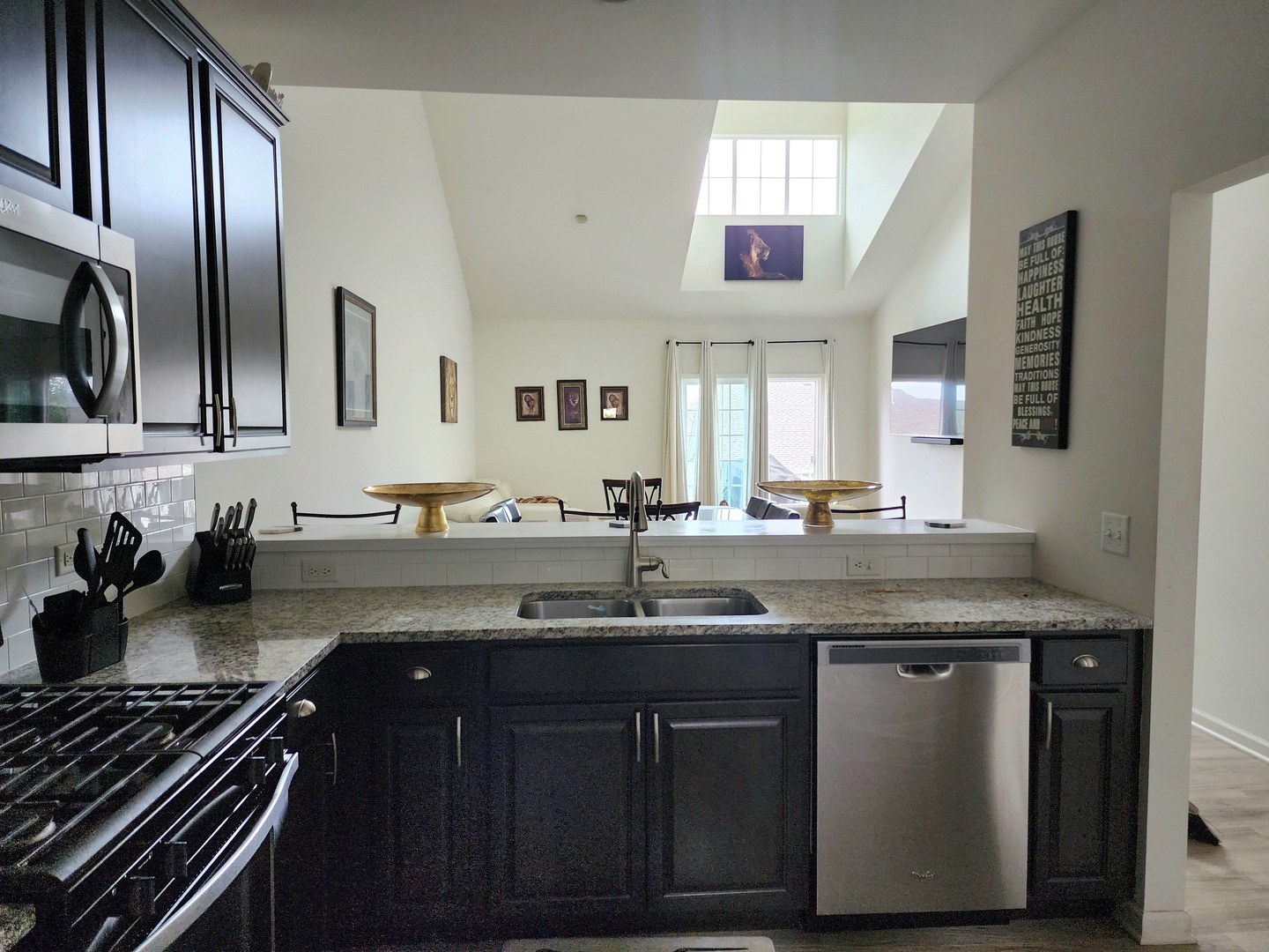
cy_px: 476
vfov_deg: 58.9
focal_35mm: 23
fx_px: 843
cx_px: 634
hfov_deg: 73.9
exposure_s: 1/120
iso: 400
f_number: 1.8
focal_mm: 6.4
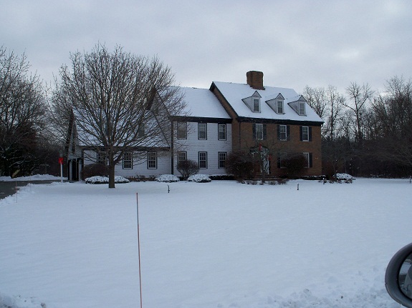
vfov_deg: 40.7
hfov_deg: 52.6
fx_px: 416
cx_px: 206
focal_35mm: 35
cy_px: 154
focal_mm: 6.3
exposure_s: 1/320
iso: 64
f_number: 5.5
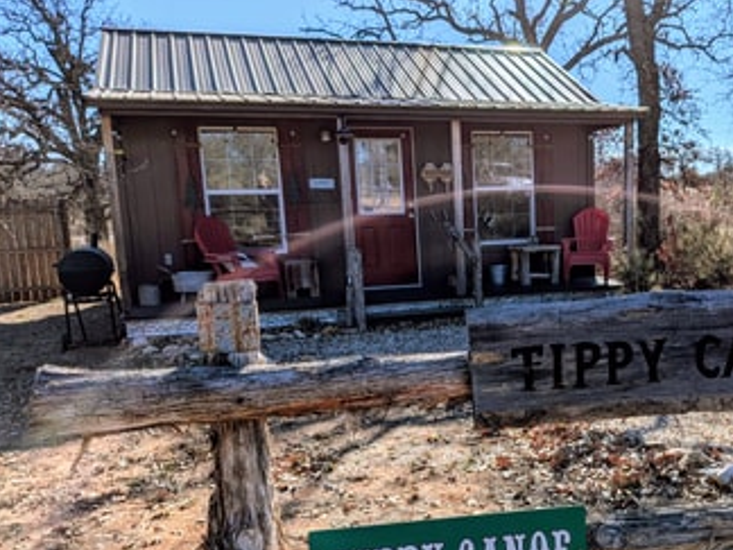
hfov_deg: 48.4
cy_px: 370
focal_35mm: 37
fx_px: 783
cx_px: 541
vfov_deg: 38.2
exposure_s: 1/17544
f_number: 1.7
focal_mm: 4.53
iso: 26
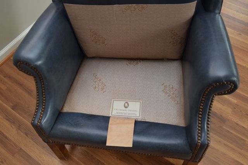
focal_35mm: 38
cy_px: 82
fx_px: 258
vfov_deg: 35.5
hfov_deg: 51.3
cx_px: 124
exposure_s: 1/125
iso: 800
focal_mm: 25
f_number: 5.6
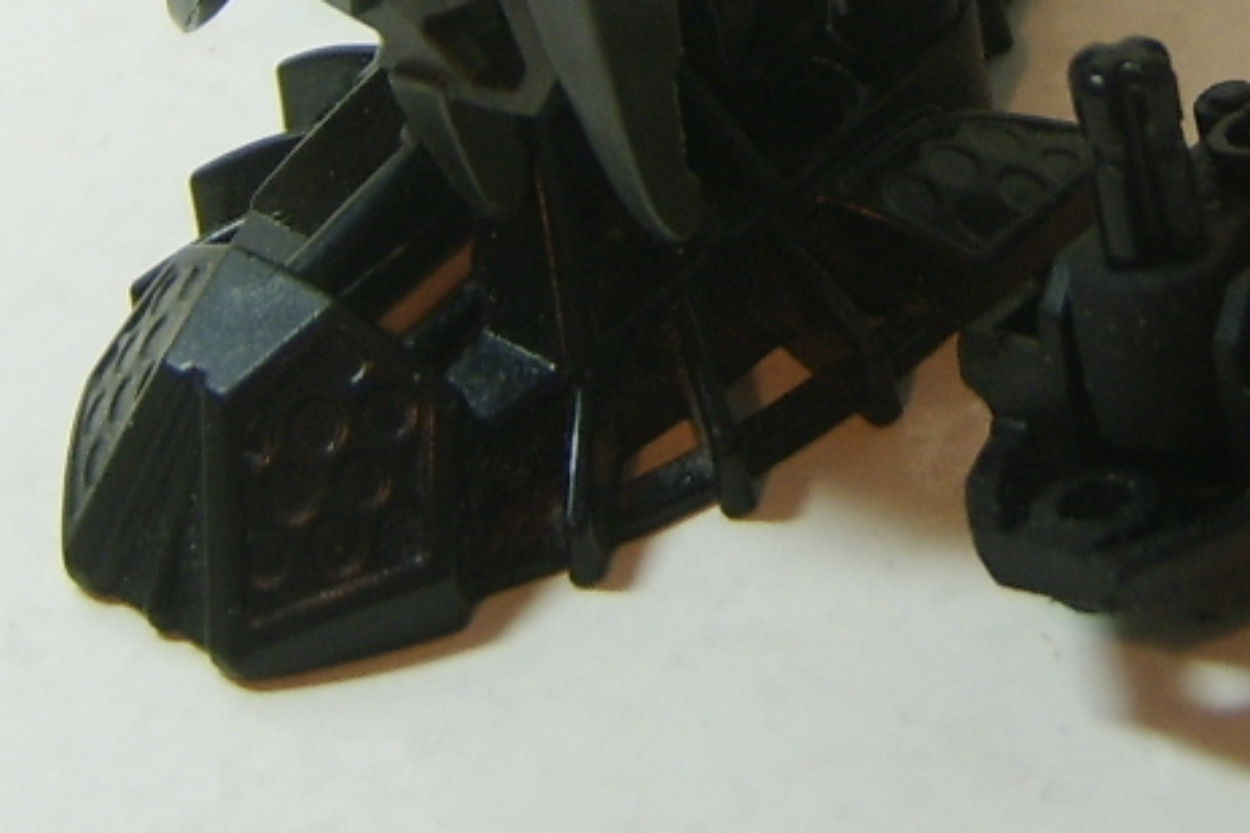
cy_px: -484
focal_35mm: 111
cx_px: 970
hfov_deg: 18.3
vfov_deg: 11.7
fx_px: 3854
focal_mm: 8.13
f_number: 2.7
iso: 71
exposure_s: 1/18
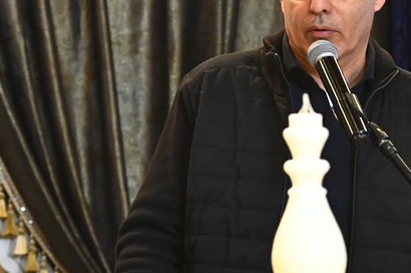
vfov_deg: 4.7
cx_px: 216
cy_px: 138
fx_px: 3351
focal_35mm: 294
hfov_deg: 7.0
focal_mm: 86
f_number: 4
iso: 2500
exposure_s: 1/200
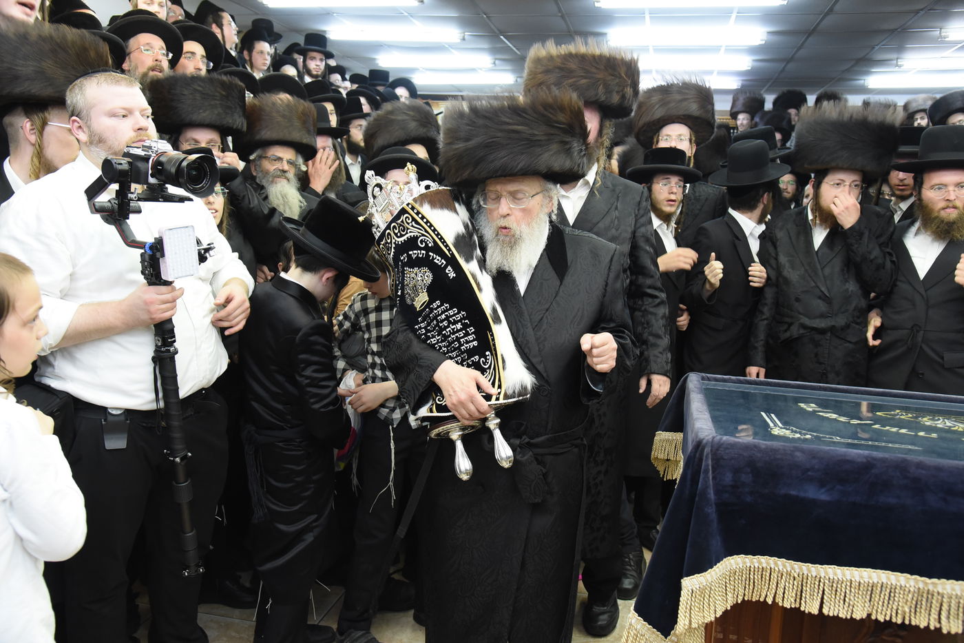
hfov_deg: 60.3
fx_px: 830
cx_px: 482
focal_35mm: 31
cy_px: 322
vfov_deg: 42.3
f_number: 5.6
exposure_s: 1/160
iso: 3200
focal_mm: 31
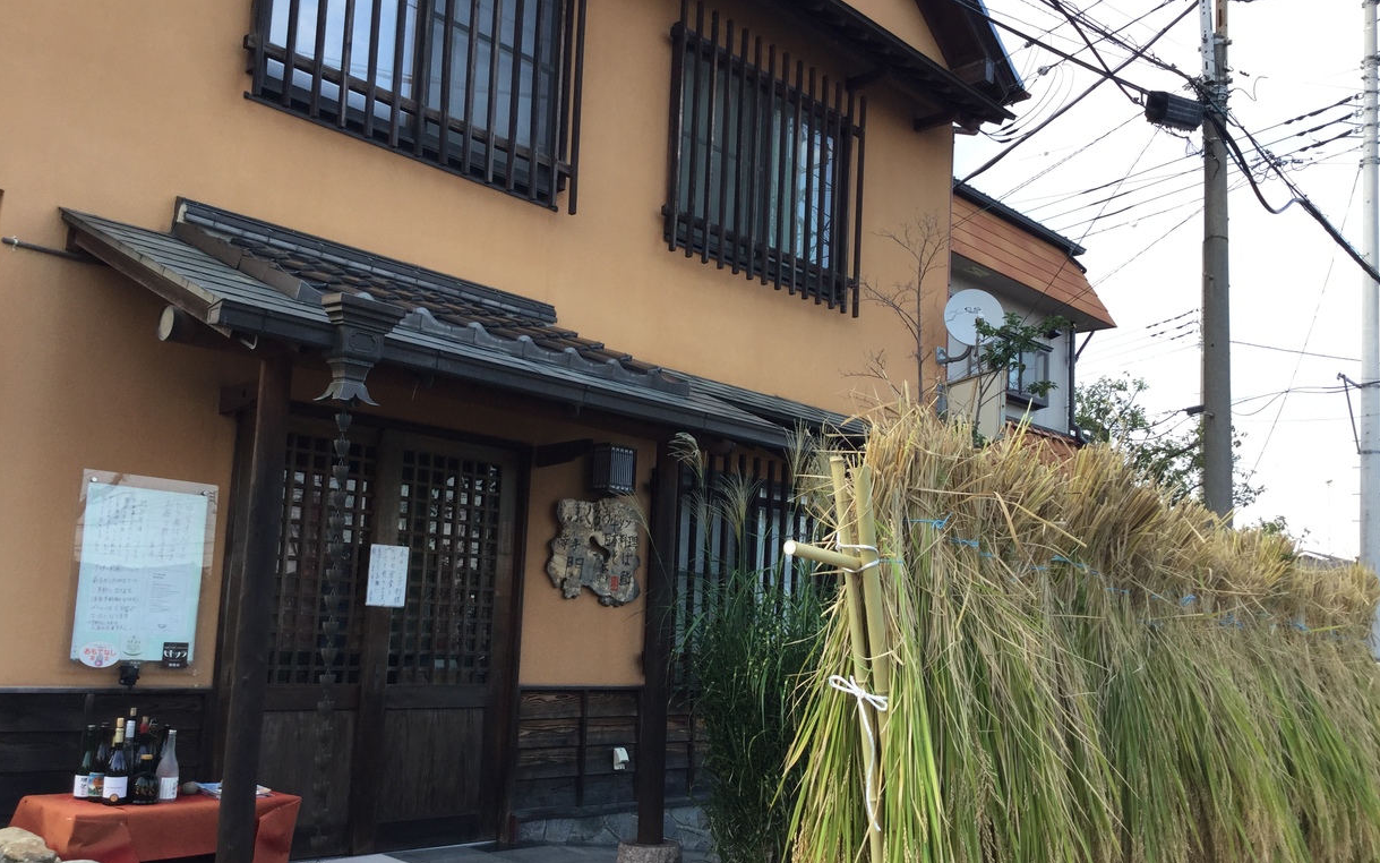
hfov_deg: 58.1
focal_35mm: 33
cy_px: 492
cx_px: 688
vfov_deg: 38.3
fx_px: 1241
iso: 32
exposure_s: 1/120
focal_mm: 3.3
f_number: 2.4
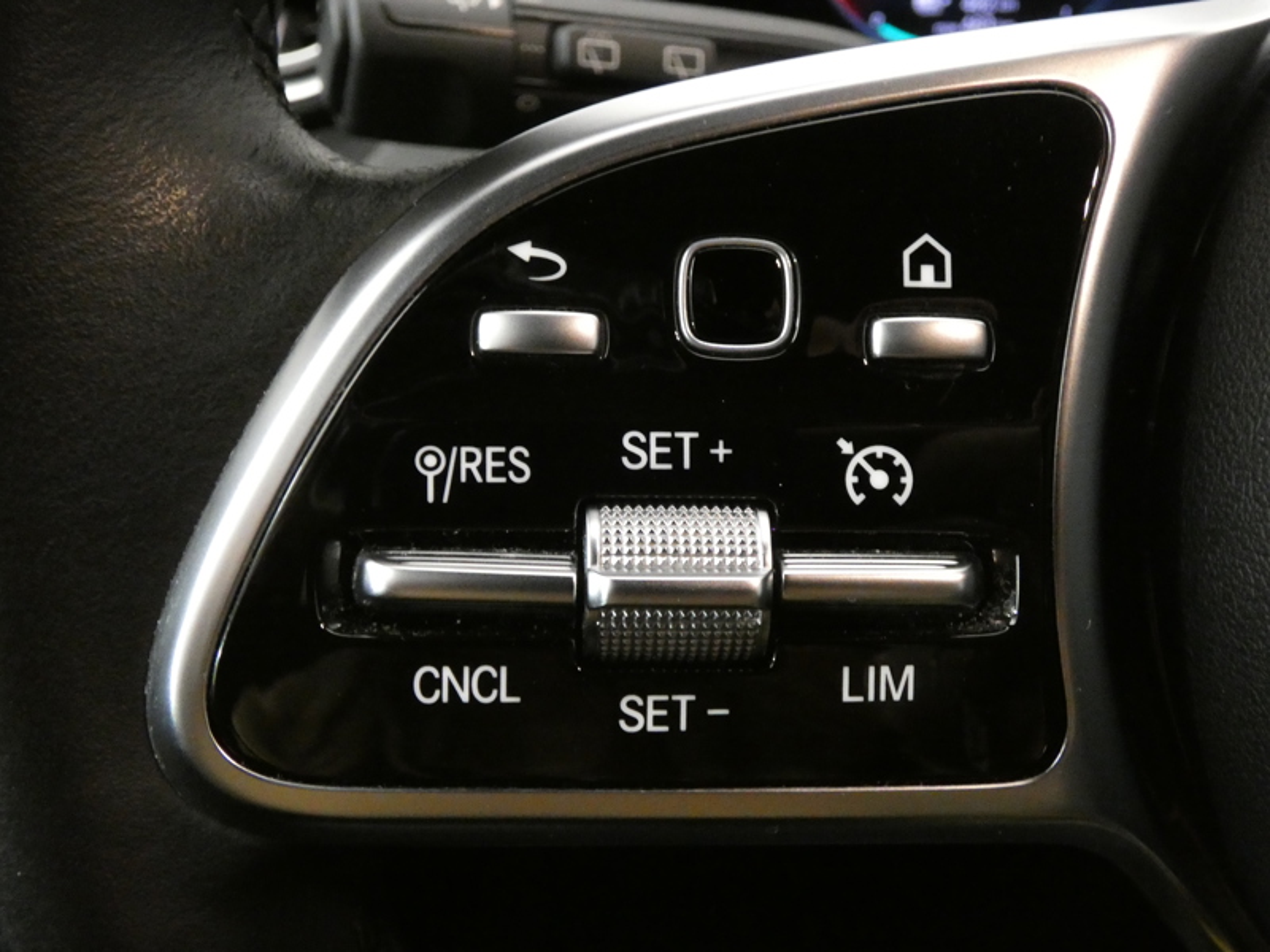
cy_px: 476
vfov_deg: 44.2
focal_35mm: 32
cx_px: 635
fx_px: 1174
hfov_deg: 56.8
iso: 1600
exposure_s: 1/25
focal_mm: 5.8
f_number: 3.4
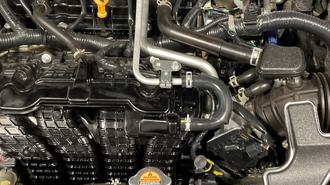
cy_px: 52
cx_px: 178
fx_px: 516
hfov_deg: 35.4
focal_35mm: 59
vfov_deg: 20.3
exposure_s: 1/33
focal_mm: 3
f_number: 1.8
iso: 250
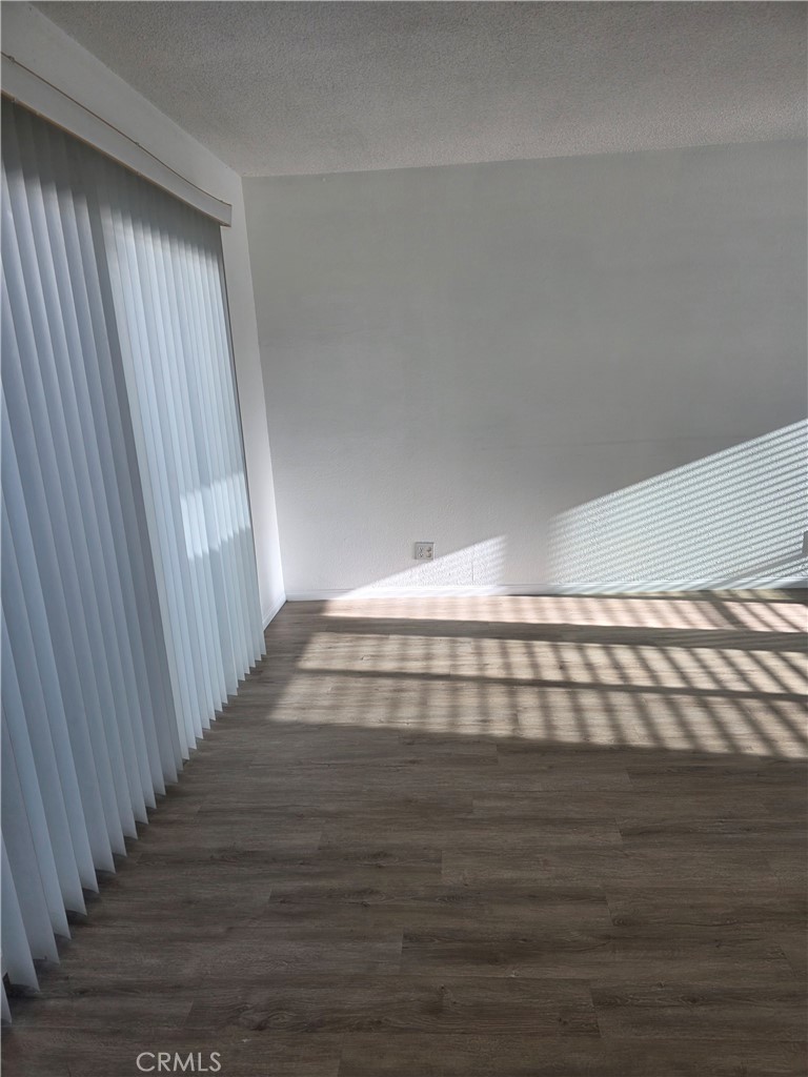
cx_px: 404
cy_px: 538
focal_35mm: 23
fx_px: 716
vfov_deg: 73.9
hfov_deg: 58.9
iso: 32
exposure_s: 1/182
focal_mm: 6.3
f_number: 1.7
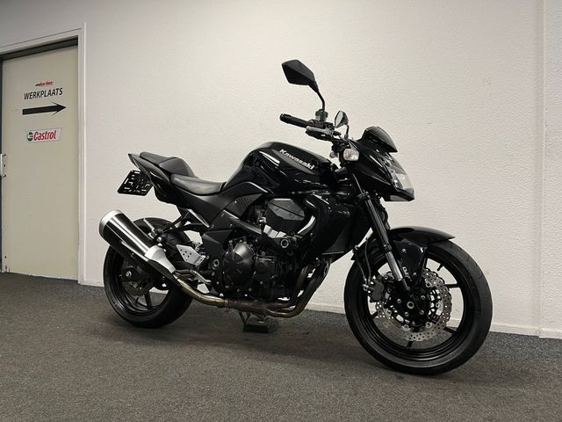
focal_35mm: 26
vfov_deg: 53.1
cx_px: 281
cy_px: 211
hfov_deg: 67.3
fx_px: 422
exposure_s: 1/50
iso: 64
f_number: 1.6
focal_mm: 5.1
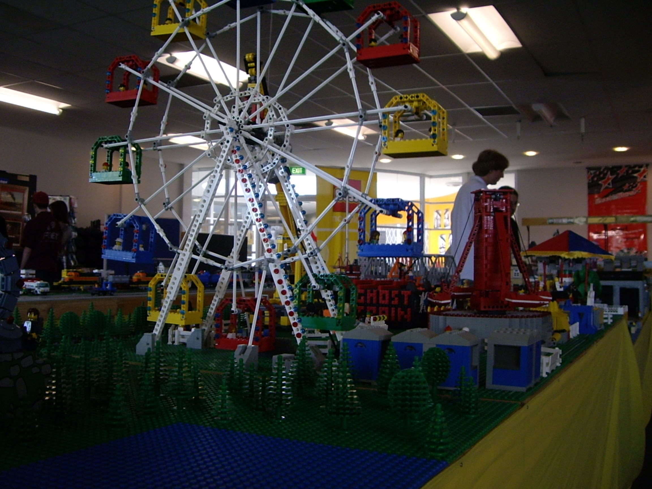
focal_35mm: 38
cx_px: 326
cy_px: 244
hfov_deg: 49.0
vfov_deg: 37.7
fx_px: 716
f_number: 2.7
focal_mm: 6.2
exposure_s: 1/100
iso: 200
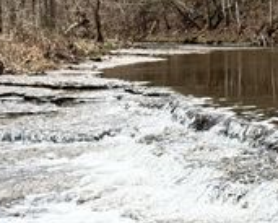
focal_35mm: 137
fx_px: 1128
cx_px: 354
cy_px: 139
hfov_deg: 13.6
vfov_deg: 11.3
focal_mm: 6.76
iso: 64
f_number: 1.78
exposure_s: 1/641
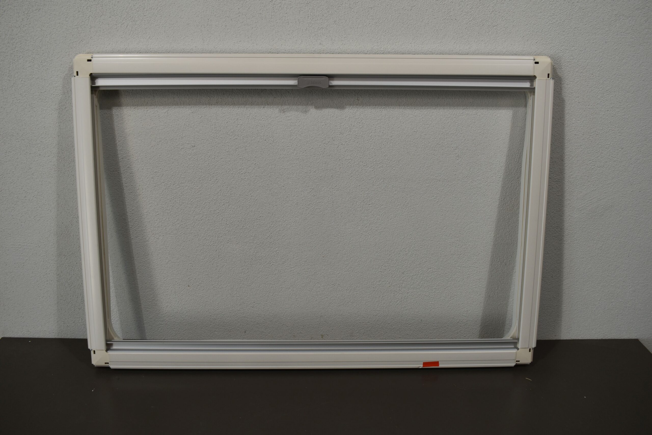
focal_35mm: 33
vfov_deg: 40.0
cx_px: 326
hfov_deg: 57.2
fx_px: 598
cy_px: 218
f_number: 5.6
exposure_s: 1/125
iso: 200
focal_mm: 22
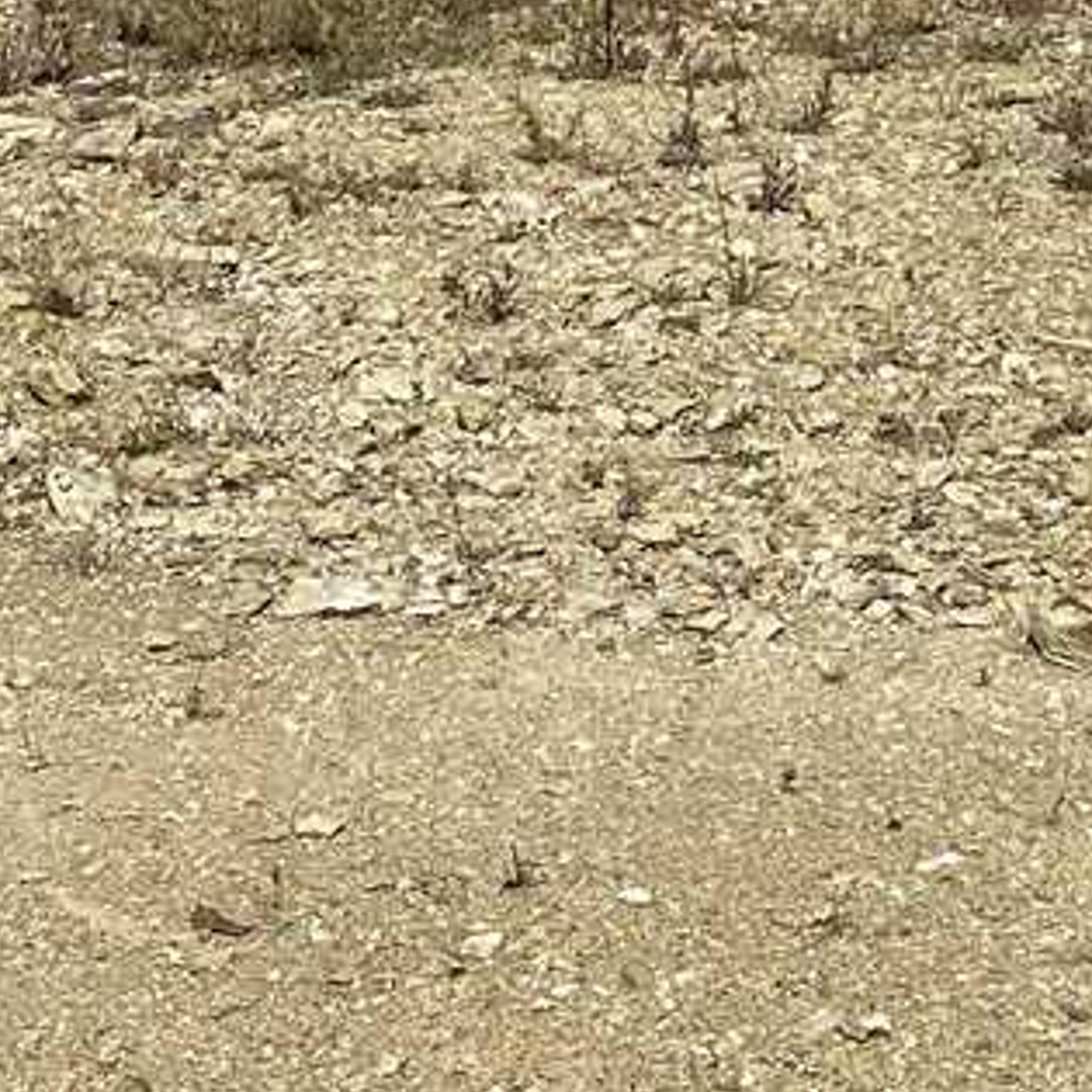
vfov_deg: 14.2
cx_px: 877
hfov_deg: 15.5
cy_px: -725
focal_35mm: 112
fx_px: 3997
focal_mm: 4.25
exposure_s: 1/3984
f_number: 1.8
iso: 32
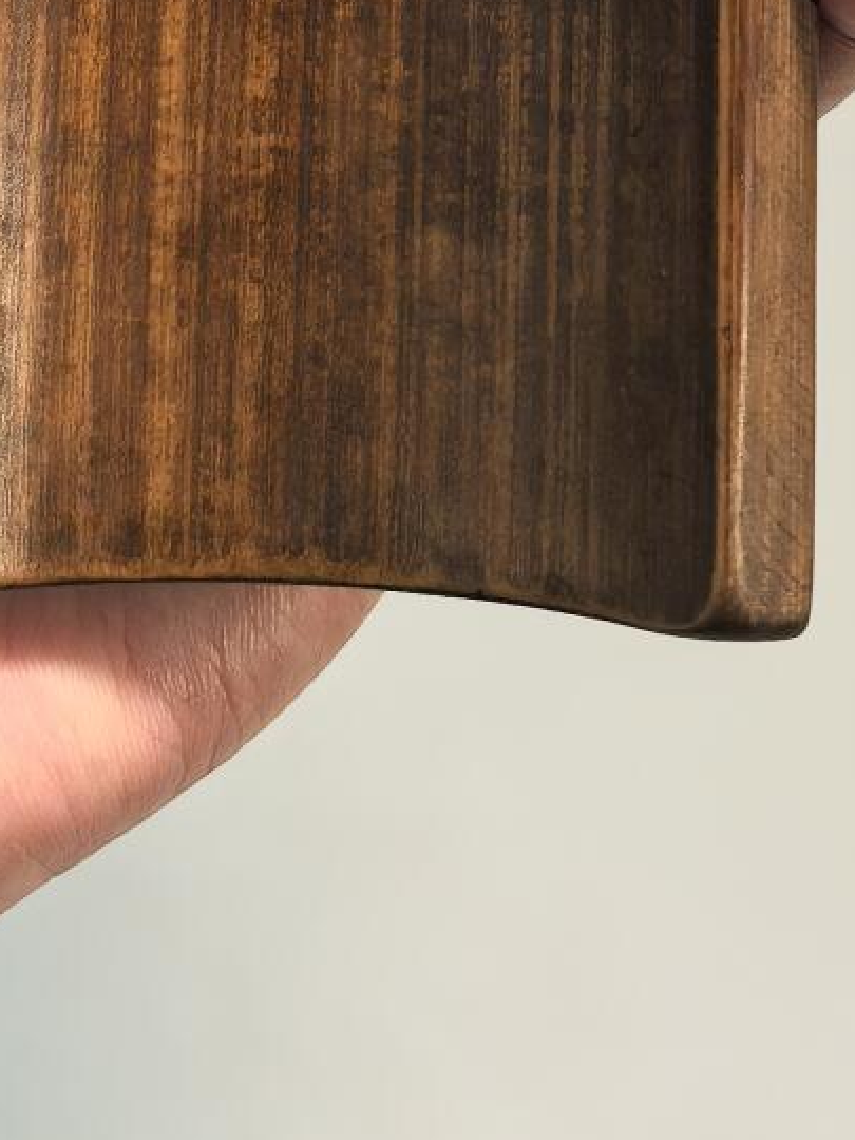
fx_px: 2964
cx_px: 401
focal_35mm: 90
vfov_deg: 18.3
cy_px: -749
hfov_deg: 16.4
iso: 250
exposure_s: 1/100
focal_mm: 6.98
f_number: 2
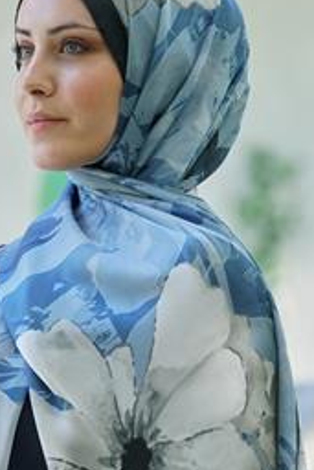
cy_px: 288
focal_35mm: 317
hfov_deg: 4.3
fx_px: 4141
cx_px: 116
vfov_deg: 6.5
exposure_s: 1/125
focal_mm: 175
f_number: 5.6
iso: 500
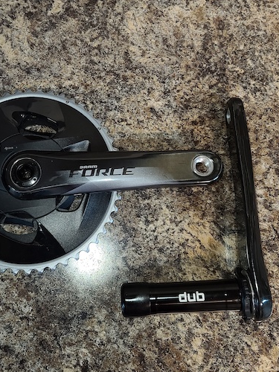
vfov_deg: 46.6
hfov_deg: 35.5
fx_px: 430
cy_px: 154
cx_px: 89
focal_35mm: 40
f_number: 1.8
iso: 125
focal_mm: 7
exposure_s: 1/20
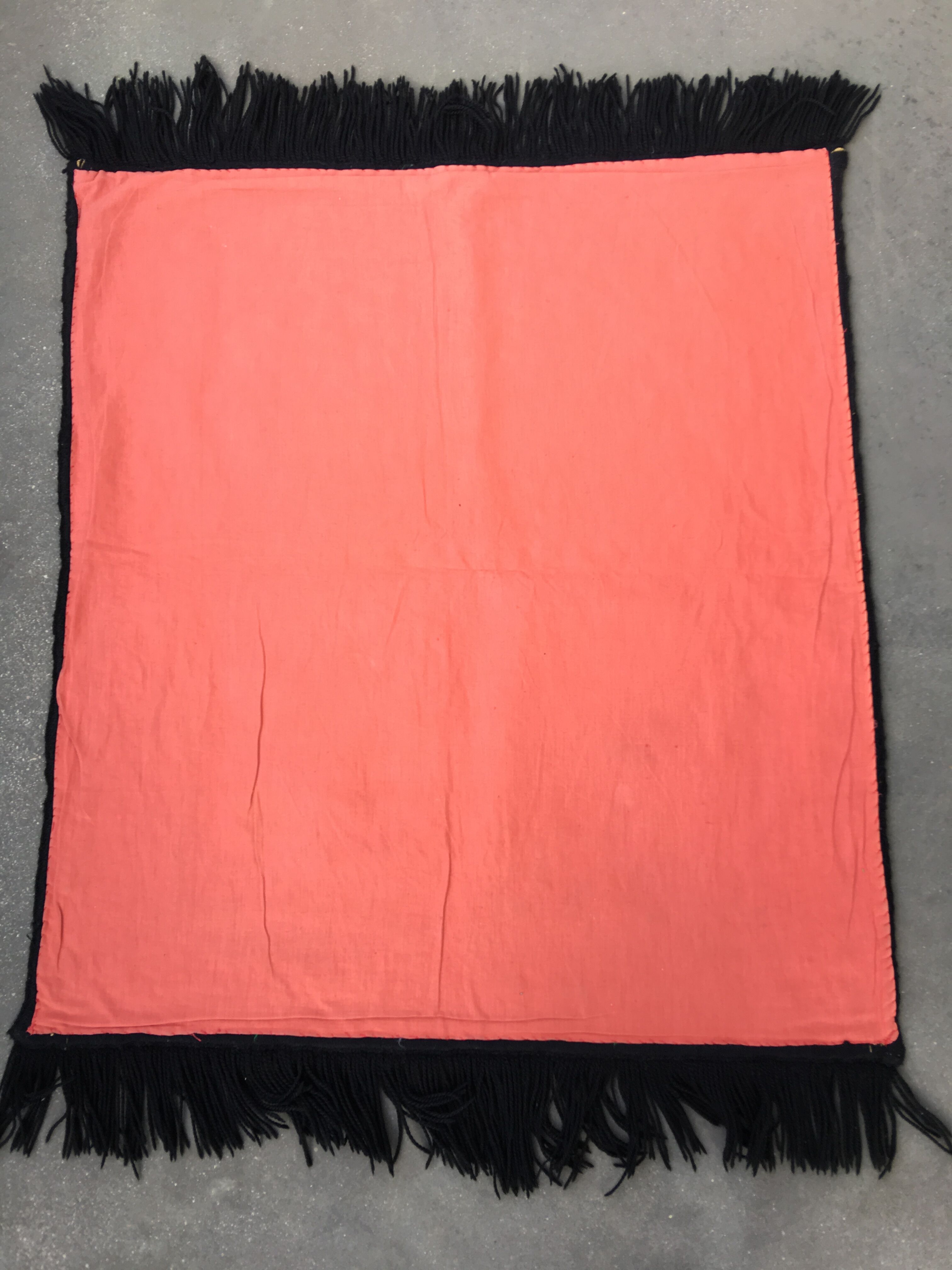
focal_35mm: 29
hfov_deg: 48.2
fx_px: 1063
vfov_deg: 61.7
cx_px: 476
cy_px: 635
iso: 25
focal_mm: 4.15
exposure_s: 1/100
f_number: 2.2
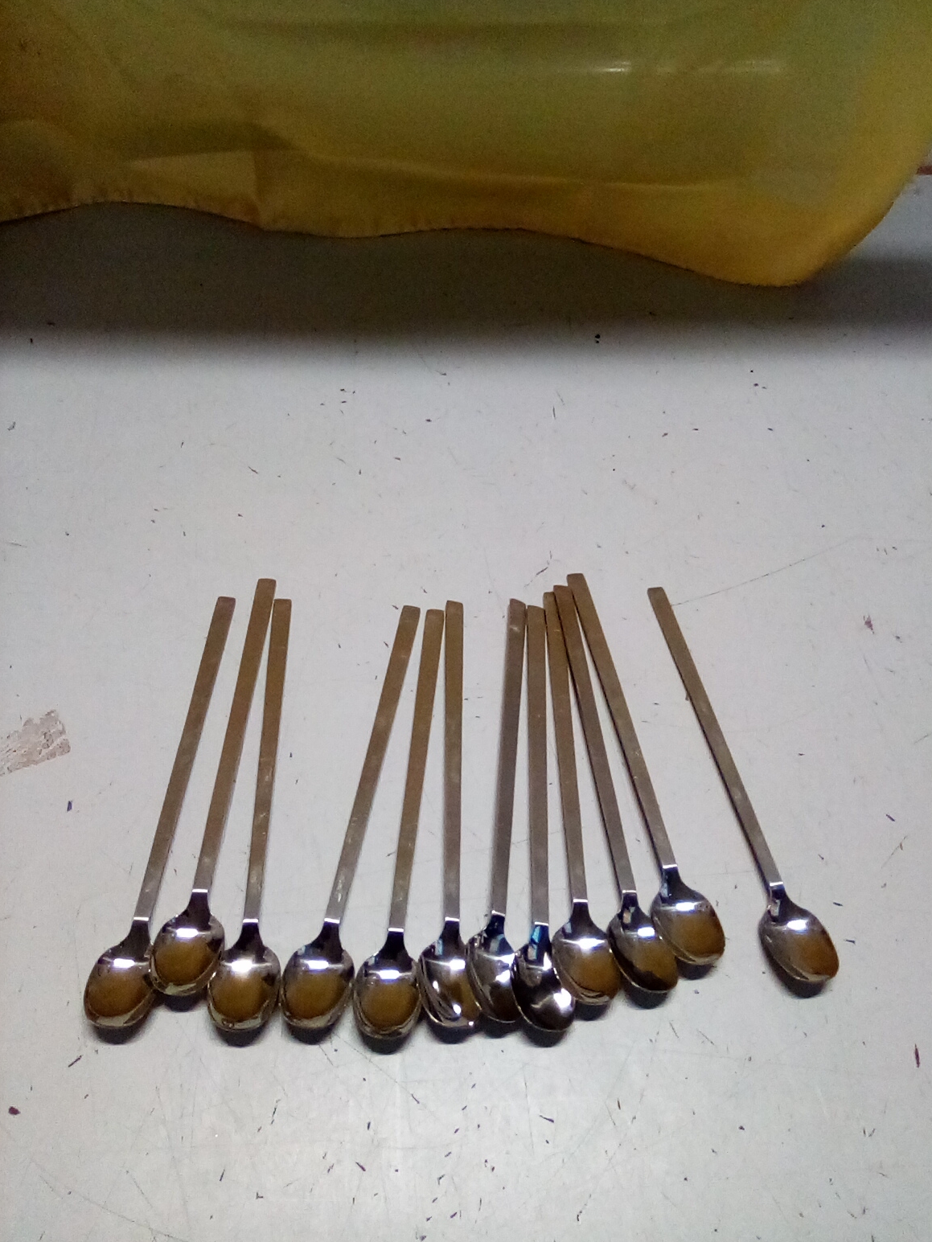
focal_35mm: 29
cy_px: 621
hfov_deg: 48.2
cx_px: 471
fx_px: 1041
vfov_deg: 61.7
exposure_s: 1/25
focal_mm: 2.27
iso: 152
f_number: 2.2
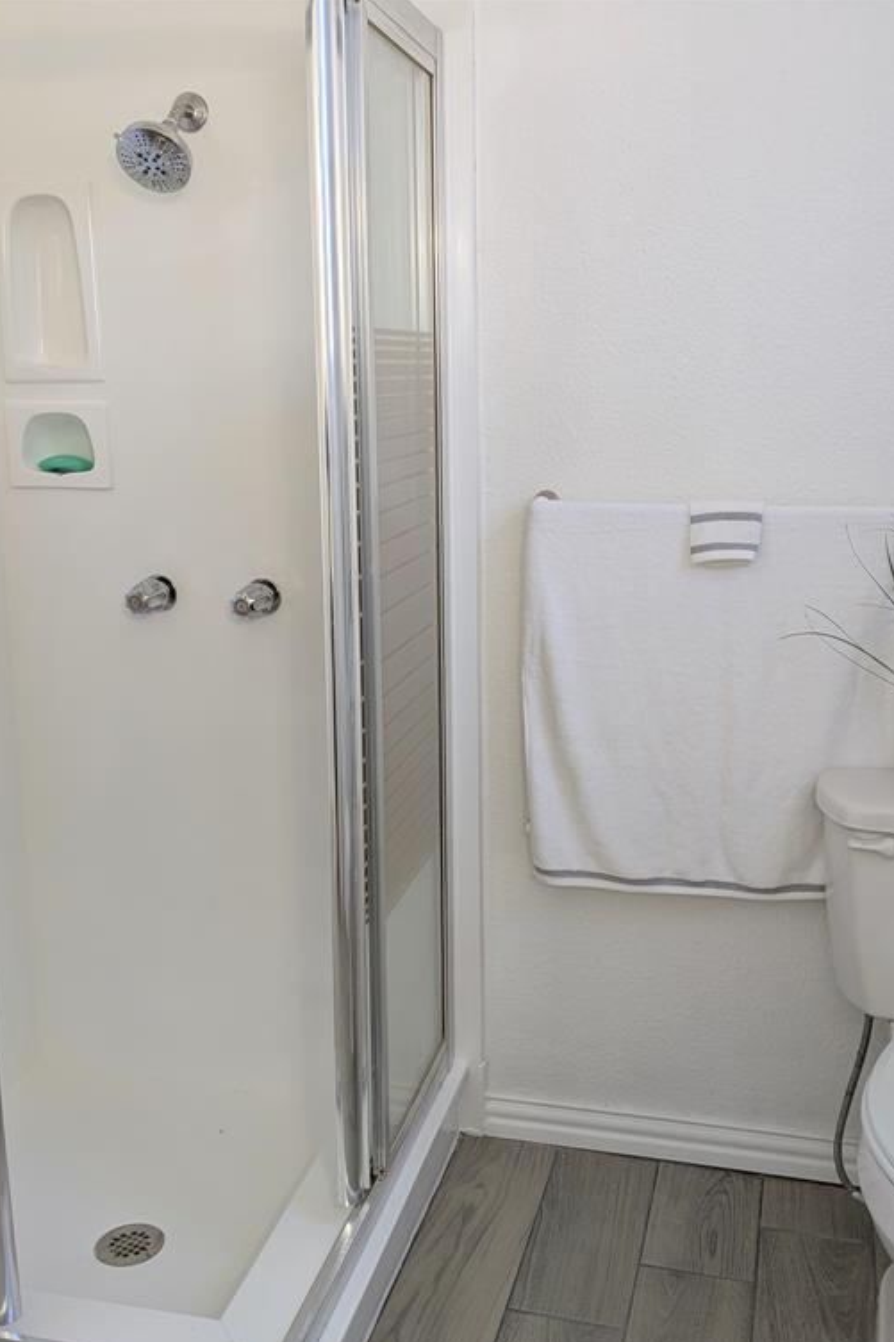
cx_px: 476
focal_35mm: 34
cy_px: 682
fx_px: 1267
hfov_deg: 38.8
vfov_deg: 55.8
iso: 27
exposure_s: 1/181
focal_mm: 4.53
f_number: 1.7
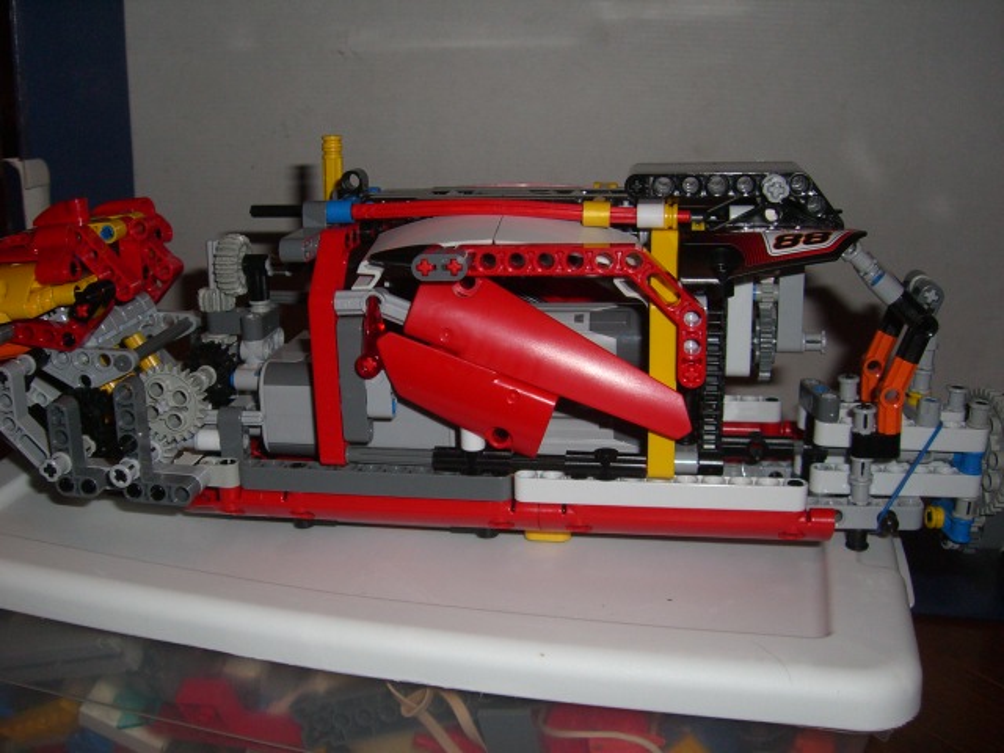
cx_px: 502
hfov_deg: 49.0
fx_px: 1102
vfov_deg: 37.7
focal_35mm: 38
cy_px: 376
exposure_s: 1/60
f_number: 2.7
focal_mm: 6.2
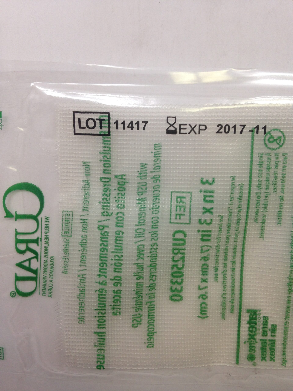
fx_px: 372
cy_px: 196
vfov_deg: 55.4
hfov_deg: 42.9
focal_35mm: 33
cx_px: 146
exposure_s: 1/40
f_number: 2.4
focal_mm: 4.12
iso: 50
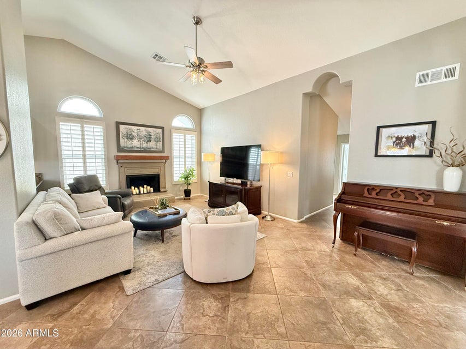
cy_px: 174
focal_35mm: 14
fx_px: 188
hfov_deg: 102.1
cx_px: 233
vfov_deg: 85.7
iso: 320
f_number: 2.2
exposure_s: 1/120
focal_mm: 2.22
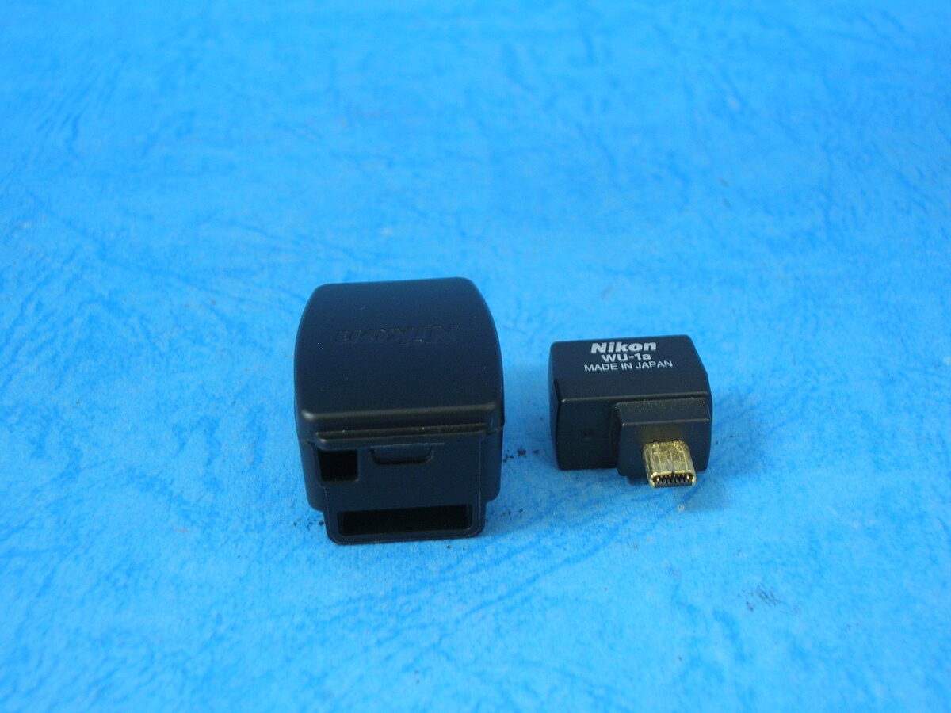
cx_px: 476
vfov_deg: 27.0
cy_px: 356
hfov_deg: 35.5
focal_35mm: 54
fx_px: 1484
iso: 50
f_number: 3.4
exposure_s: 1/4.9
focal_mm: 9
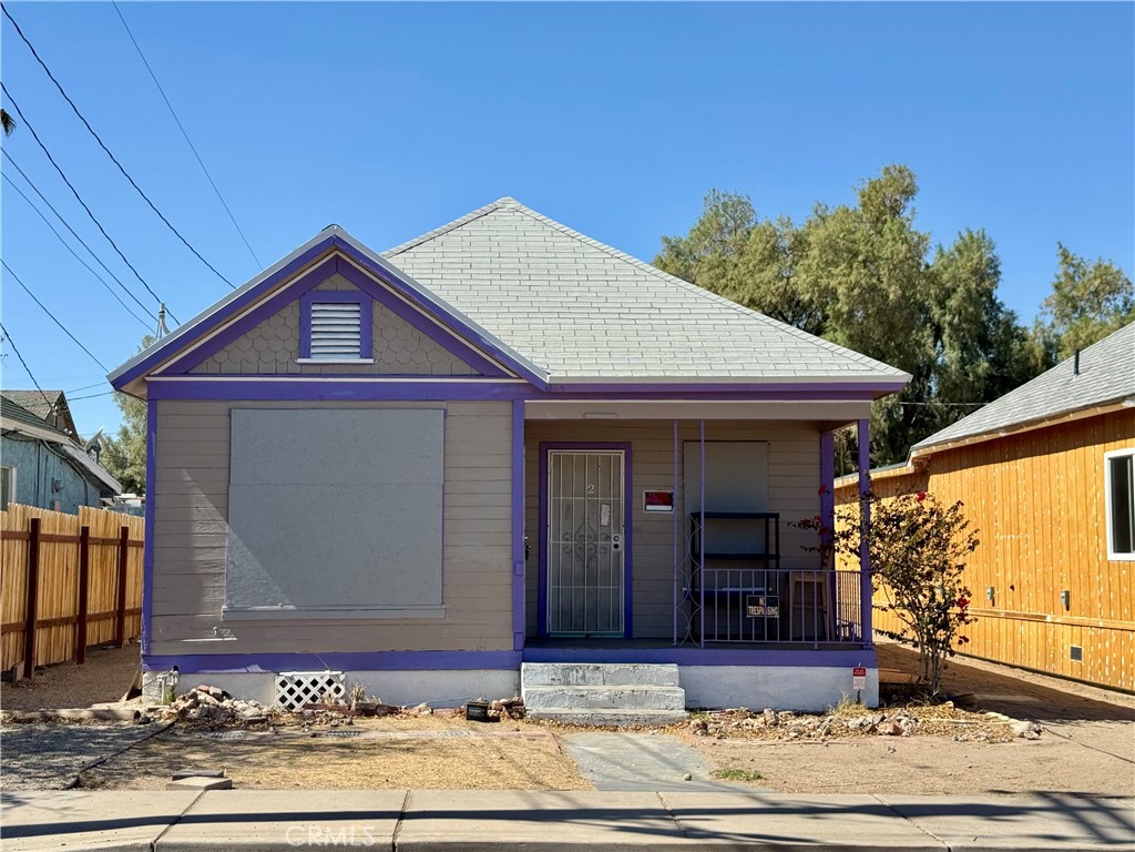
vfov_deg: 30.3
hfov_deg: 39.7
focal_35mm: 48
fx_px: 1574
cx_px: 568
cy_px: 426
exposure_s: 1/4608
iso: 64
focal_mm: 6.76
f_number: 1.78
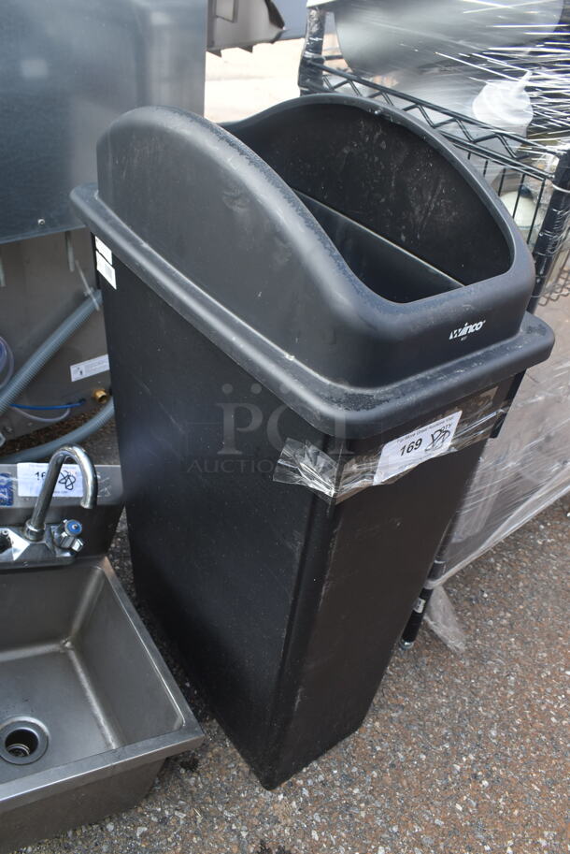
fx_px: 640
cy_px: 427
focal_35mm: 27
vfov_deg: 67.3
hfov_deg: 48.0
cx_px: 285
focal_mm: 18
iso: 360
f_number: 8
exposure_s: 1/60
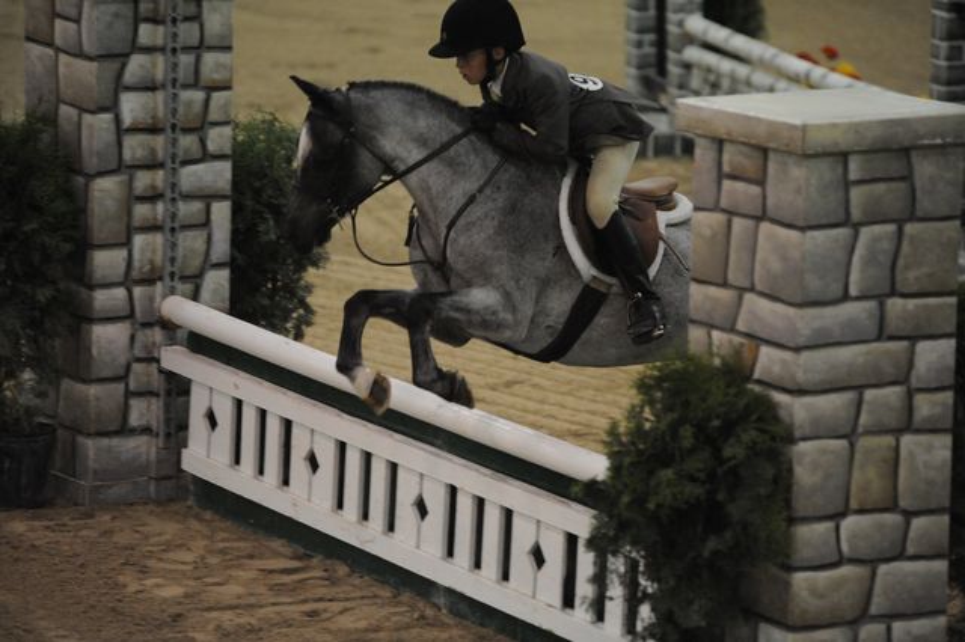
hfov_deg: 10.3
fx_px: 5358
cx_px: 482
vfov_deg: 6.9
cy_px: 321
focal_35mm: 200
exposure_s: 1/400
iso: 6400
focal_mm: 200
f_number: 2.8
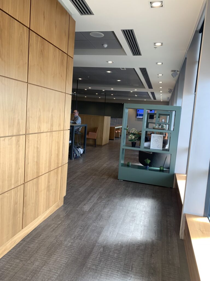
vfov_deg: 67.3
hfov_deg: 53.1
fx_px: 210
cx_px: 105
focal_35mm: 26
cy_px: 140
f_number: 1.8
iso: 25
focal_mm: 4.25
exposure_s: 1/104
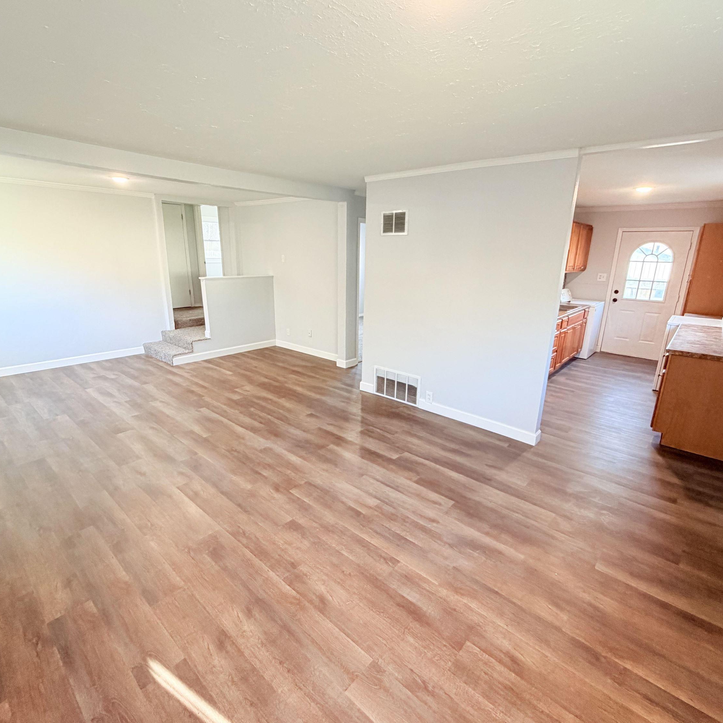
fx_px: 402
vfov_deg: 84.0
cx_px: 364
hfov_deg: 84.0
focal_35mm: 17
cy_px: 362
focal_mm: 2.22
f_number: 2.2
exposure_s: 1/60
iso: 320
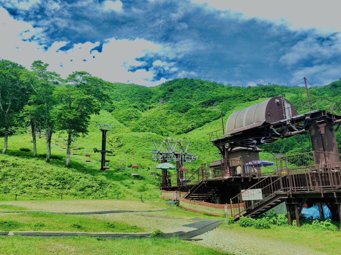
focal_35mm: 28
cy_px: 128
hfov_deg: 63.4
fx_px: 276
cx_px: 170
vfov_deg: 49.7
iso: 20
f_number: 1.8
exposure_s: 1/827
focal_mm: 3.99
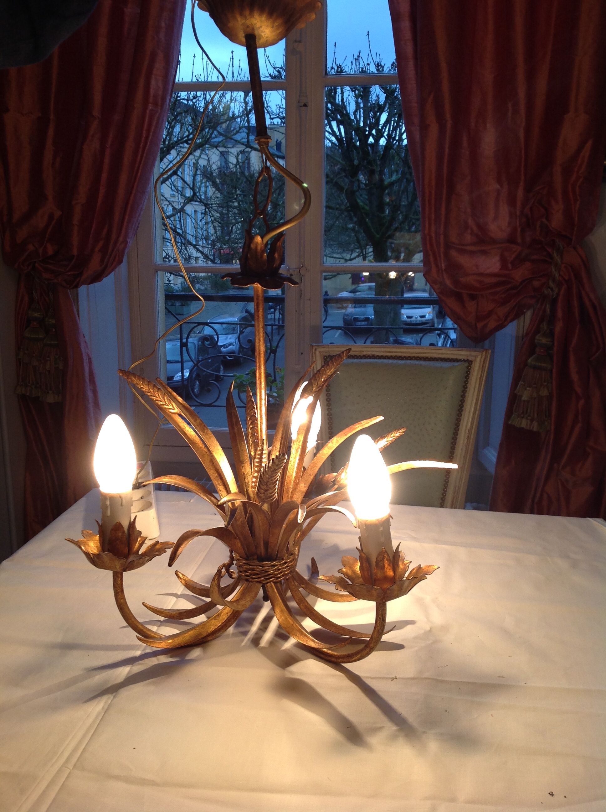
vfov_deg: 52.7
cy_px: 406
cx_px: 303
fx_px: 819
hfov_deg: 40.6
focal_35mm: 35
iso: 64
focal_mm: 4.28
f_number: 2.4
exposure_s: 1/50
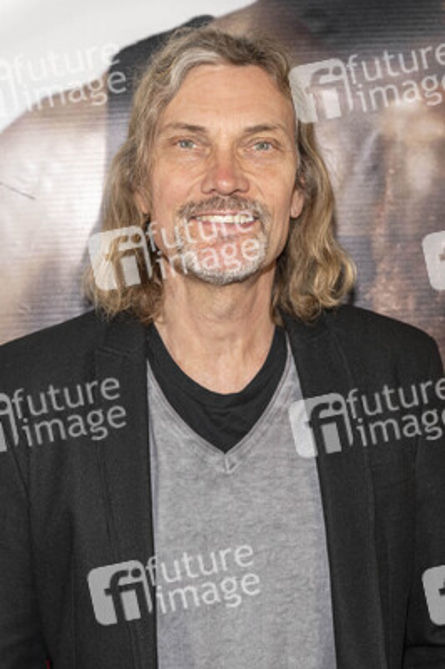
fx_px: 1467
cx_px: 222
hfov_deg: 17.2
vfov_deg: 25.7
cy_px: 334
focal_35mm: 79
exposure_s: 1/200
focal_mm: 79
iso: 400
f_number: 5.6
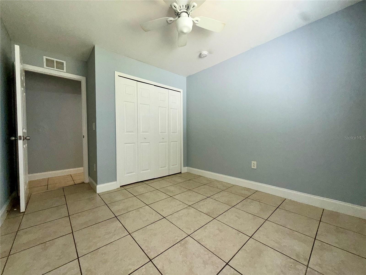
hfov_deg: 102.1
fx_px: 148
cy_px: 138
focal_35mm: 14
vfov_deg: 85.7
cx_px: 183
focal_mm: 2.22
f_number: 2.2
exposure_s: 1/121
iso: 125
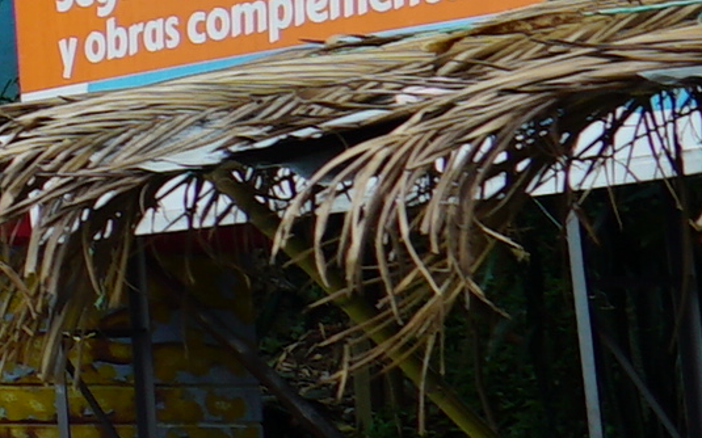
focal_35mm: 194
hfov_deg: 8.6
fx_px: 3710
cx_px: -1547
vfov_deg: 6.7
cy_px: -21
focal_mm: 24
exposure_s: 1/100
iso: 100
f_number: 7.1
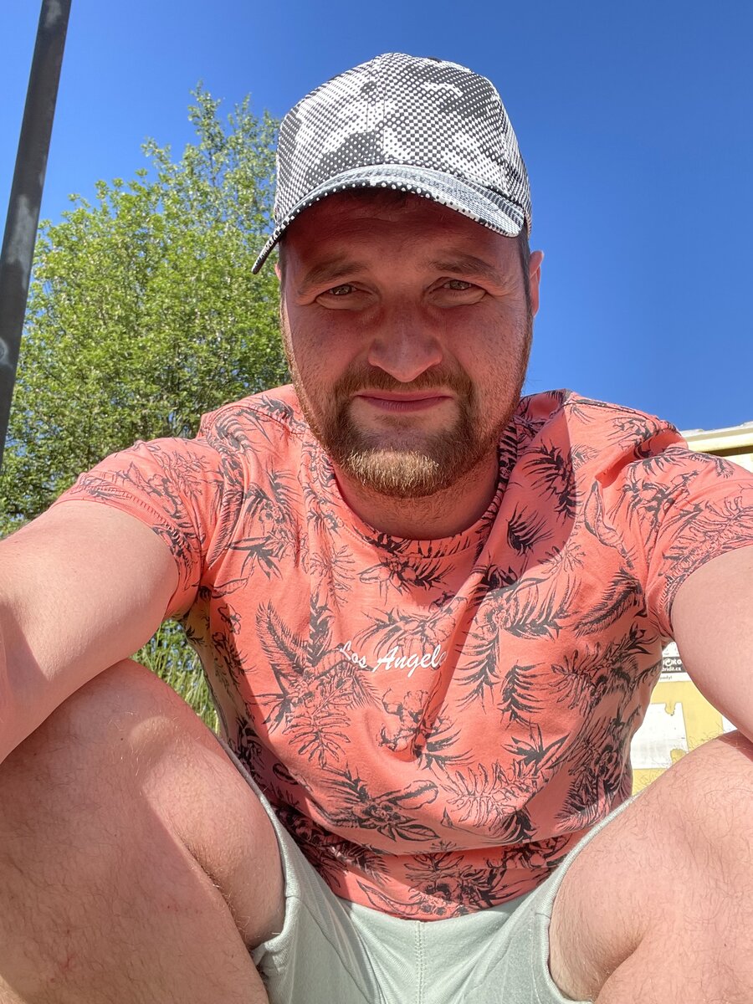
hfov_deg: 46.8
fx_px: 870
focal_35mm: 30
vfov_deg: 60.0
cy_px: 502
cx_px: 376
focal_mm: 2.71
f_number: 2.2
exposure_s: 1/397
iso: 25
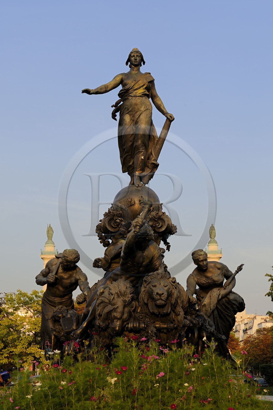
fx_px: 797
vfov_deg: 28.8
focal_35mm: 70
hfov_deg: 19.4
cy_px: 205
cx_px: 136
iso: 200
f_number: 8
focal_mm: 70
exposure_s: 1/160
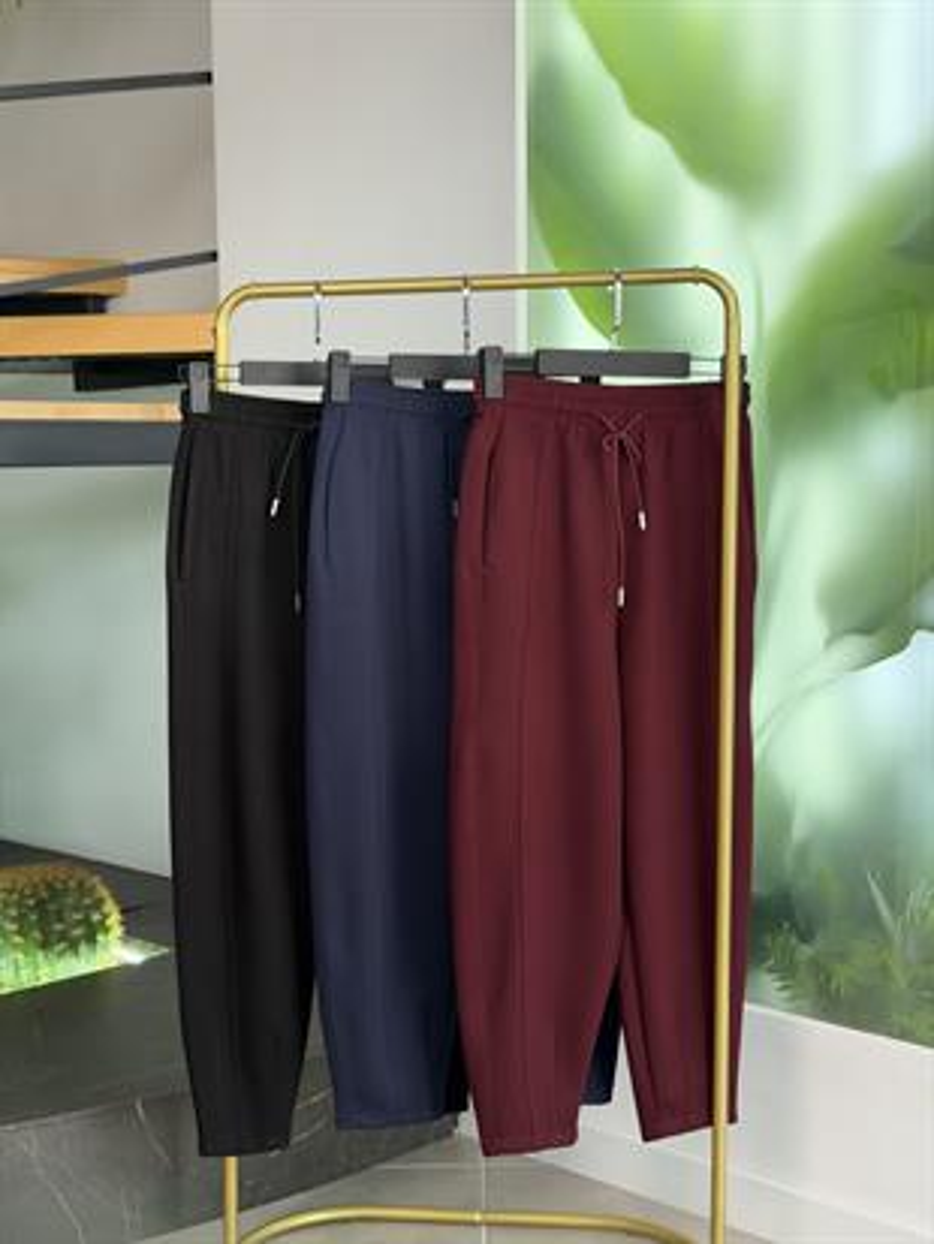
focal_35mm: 48
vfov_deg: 39.6
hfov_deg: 30.3
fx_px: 1726
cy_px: 622
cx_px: 467
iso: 80
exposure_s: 1/185
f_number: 1.78
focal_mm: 6.76
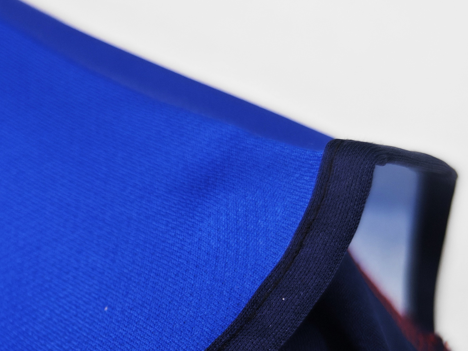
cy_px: 307
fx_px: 946
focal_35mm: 70
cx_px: 98
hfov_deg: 27.3
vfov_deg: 20.6
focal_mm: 8.67
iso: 97
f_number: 1.75
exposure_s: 1/100
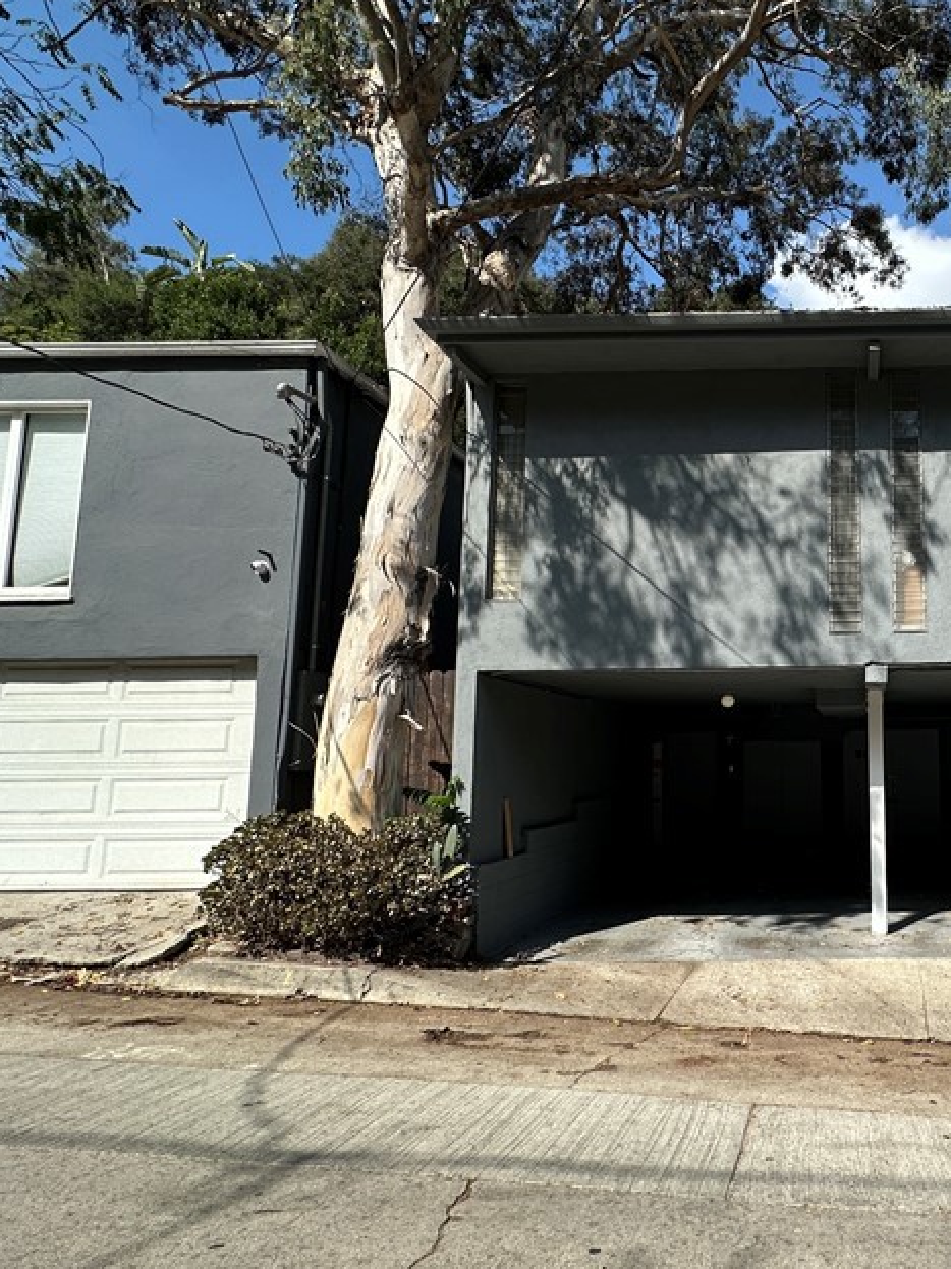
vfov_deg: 73.9
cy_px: 650
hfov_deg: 51.3
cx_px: 872
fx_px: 843
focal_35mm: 23
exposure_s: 1/1182
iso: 50
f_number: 2.2
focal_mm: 2.22
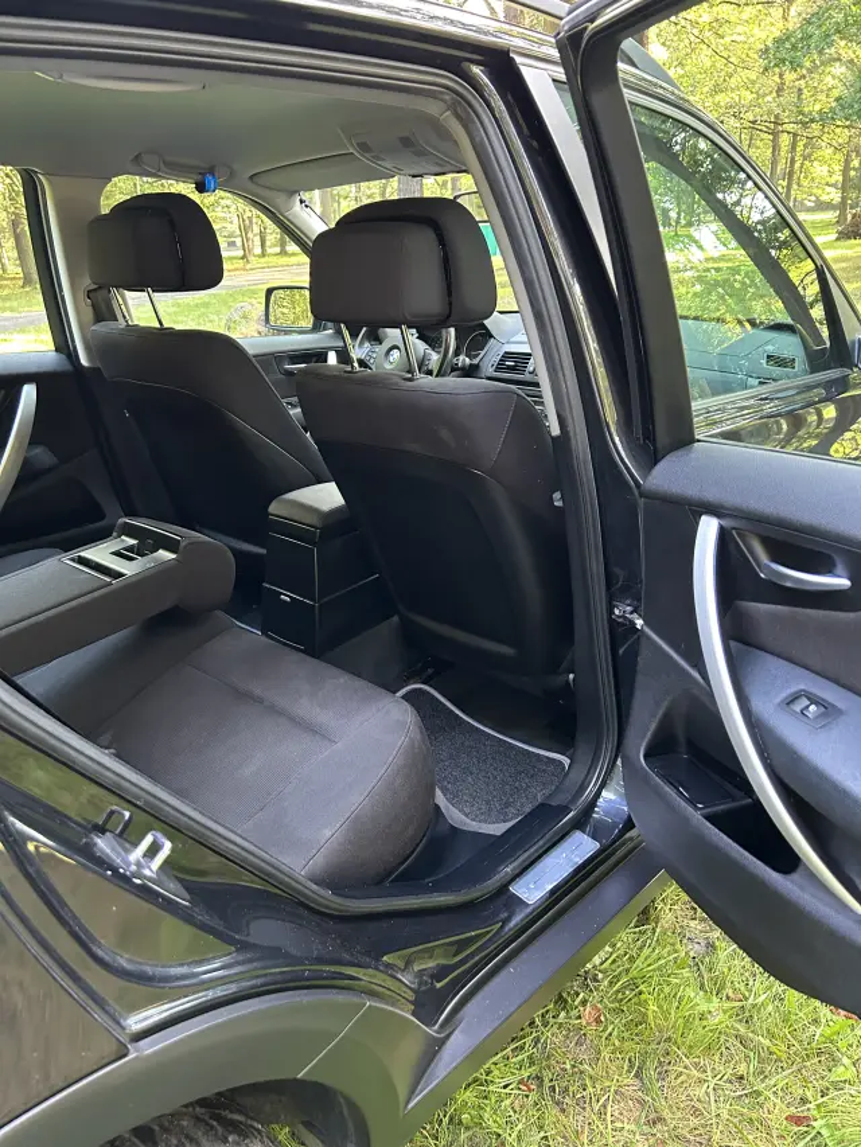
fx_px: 862
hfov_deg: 53.1
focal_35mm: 26
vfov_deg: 67.3
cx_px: 430
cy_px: 574
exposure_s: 1/60
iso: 400
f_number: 1.5
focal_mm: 5.7
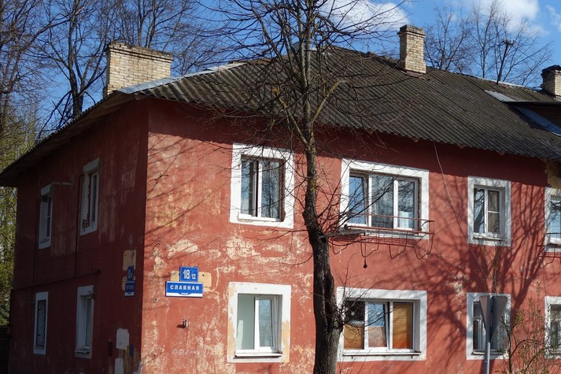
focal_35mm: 55
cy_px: 254
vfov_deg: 24.5
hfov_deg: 35.5
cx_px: 419
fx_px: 857
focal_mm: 10.4
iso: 125
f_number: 5.6
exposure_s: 1/500
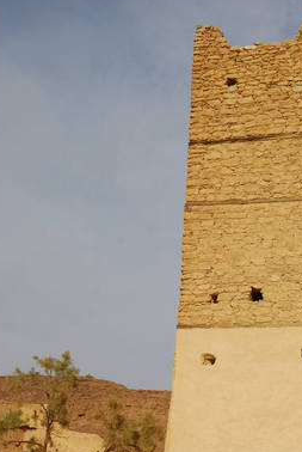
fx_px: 627
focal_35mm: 50
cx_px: 263
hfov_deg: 26.3
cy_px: 368
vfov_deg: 38.0
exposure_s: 1/320
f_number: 9
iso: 100
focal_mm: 18
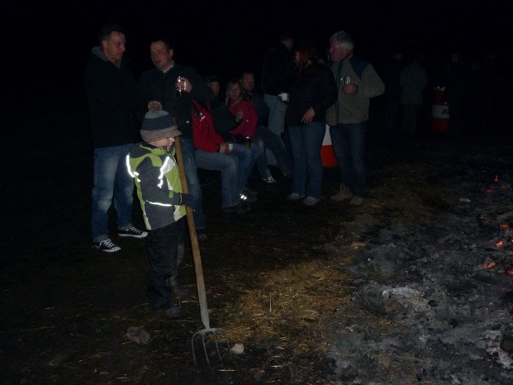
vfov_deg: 41.8
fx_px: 504
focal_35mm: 34
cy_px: 192
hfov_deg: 53.9
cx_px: 254
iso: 250
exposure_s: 1/125
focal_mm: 5.5
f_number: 2.8
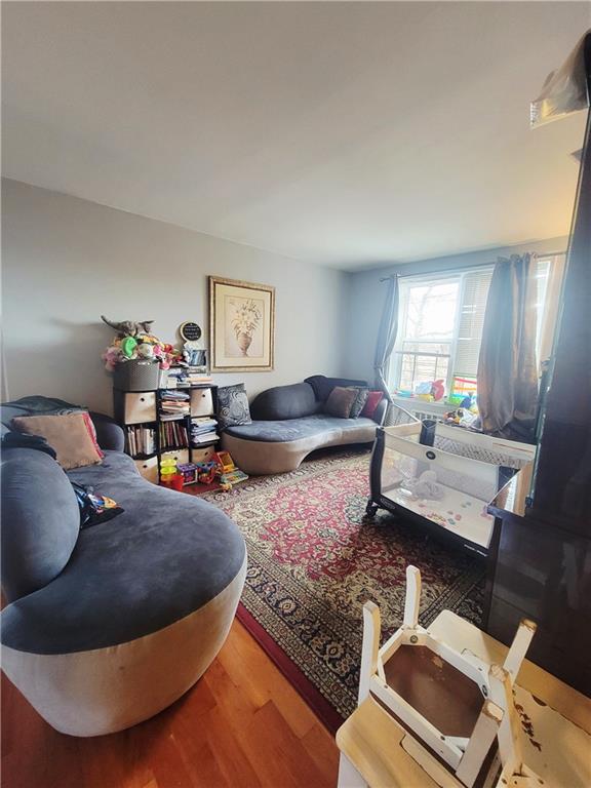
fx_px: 296
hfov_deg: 89.9
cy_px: 394
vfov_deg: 106.2
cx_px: 296
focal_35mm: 13
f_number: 2.2
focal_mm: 2.2
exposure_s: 1/40
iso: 320
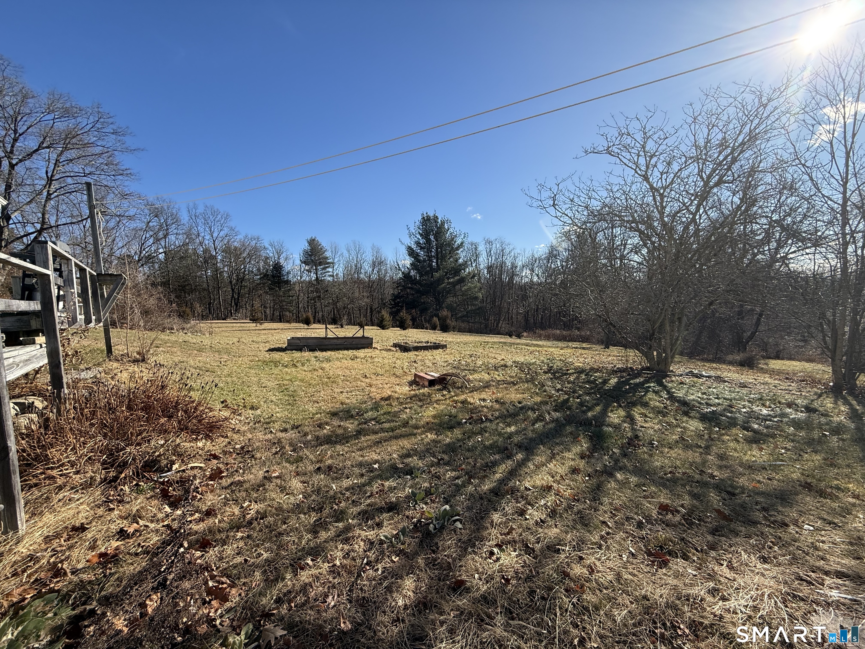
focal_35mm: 14
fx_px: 350
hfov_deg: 102.1
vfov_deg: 85.7
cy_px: 324
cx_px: 432
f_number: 2.2
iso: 50
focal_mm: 2.22
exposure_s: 1/1211
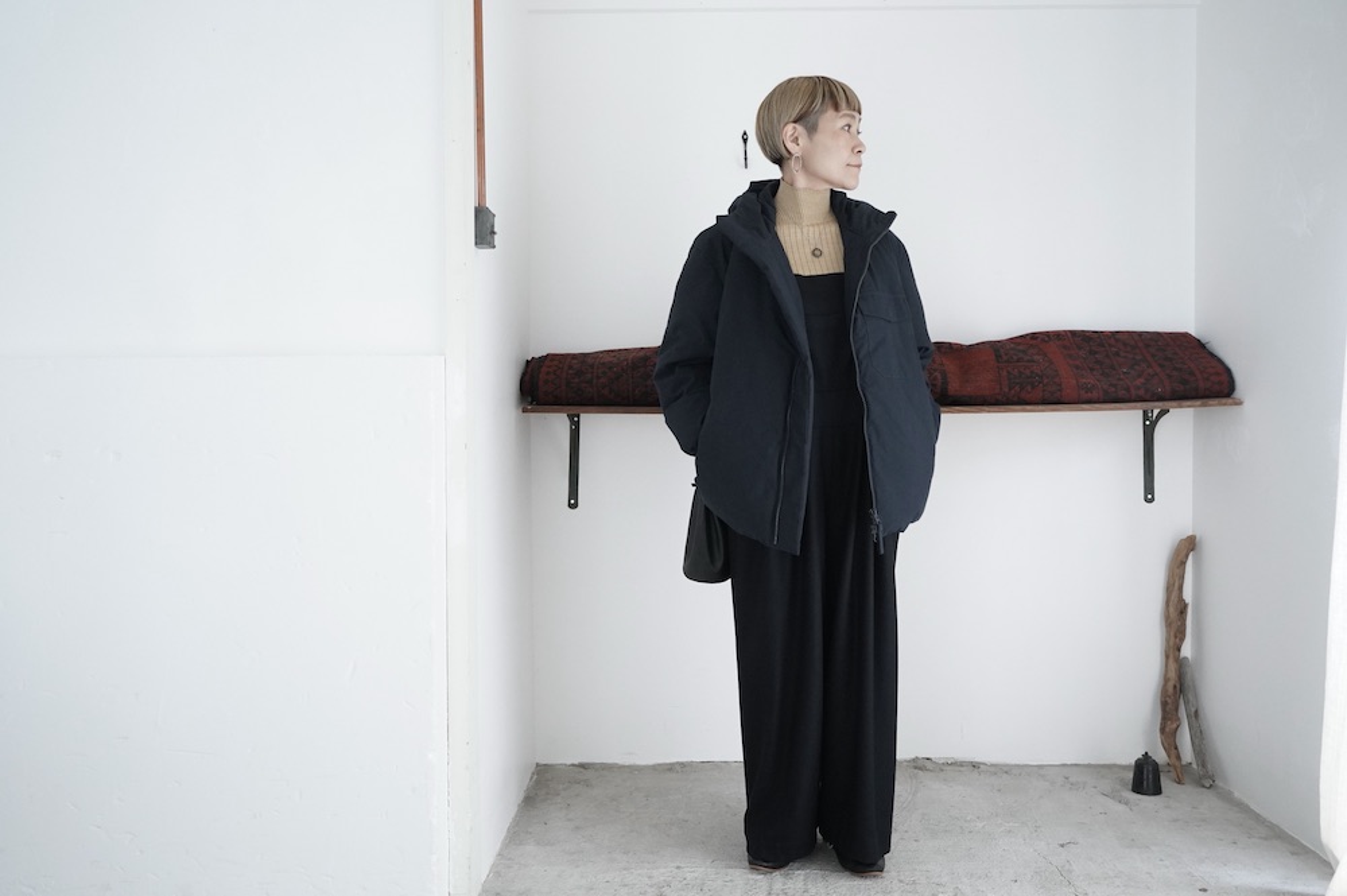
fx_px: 1047
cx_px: 674
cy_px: 448
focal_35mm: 28
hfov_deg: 65.5
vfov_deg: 46.3
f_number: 6.3
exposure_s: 1/60
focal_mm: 28
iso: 5000
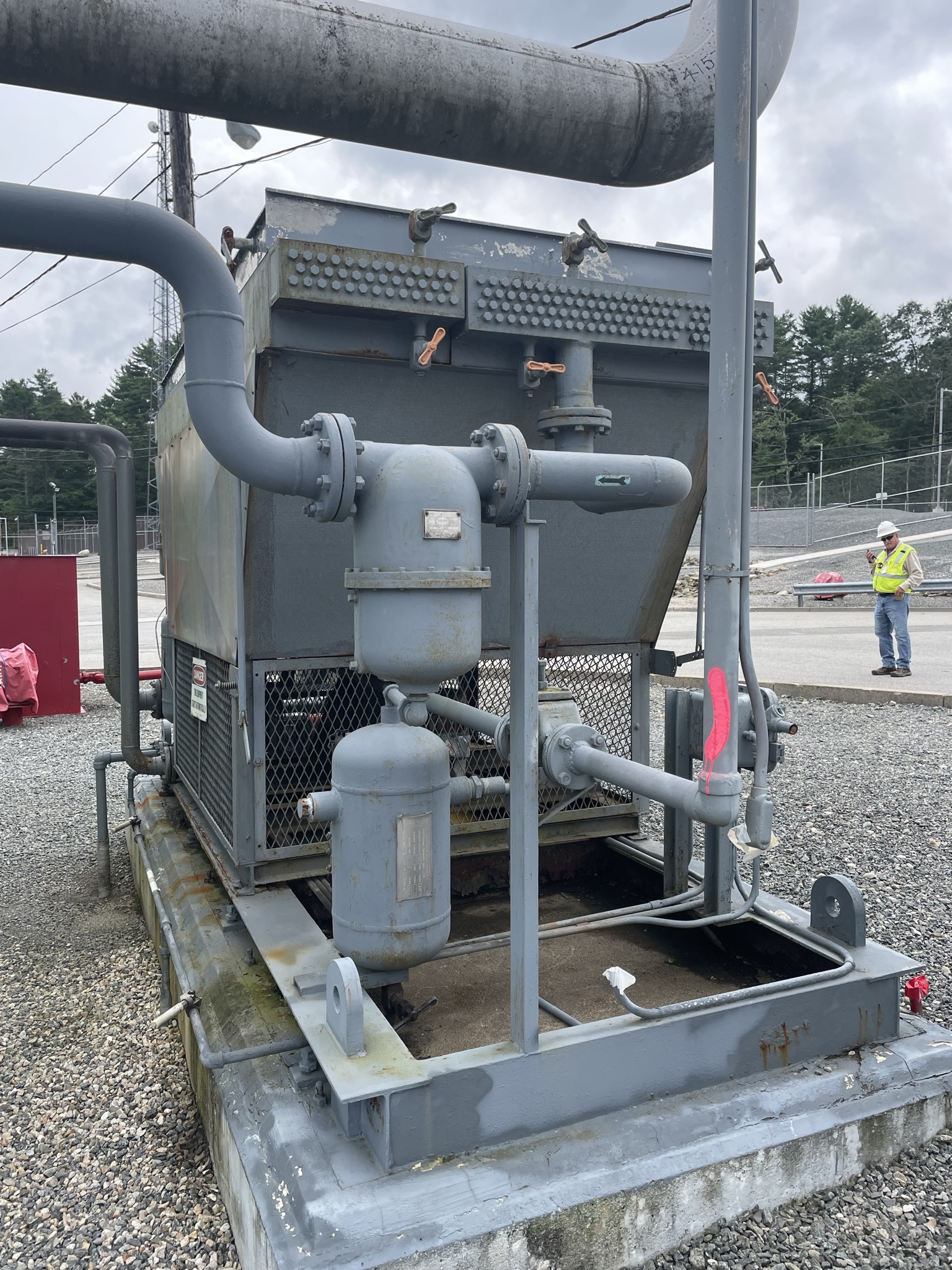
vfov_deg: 67.3
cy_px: 635
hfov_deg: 53.1
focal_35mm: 26
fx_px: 953
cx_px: 476
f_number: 1.6
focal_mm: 4.2
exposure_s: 1/1366
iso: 32
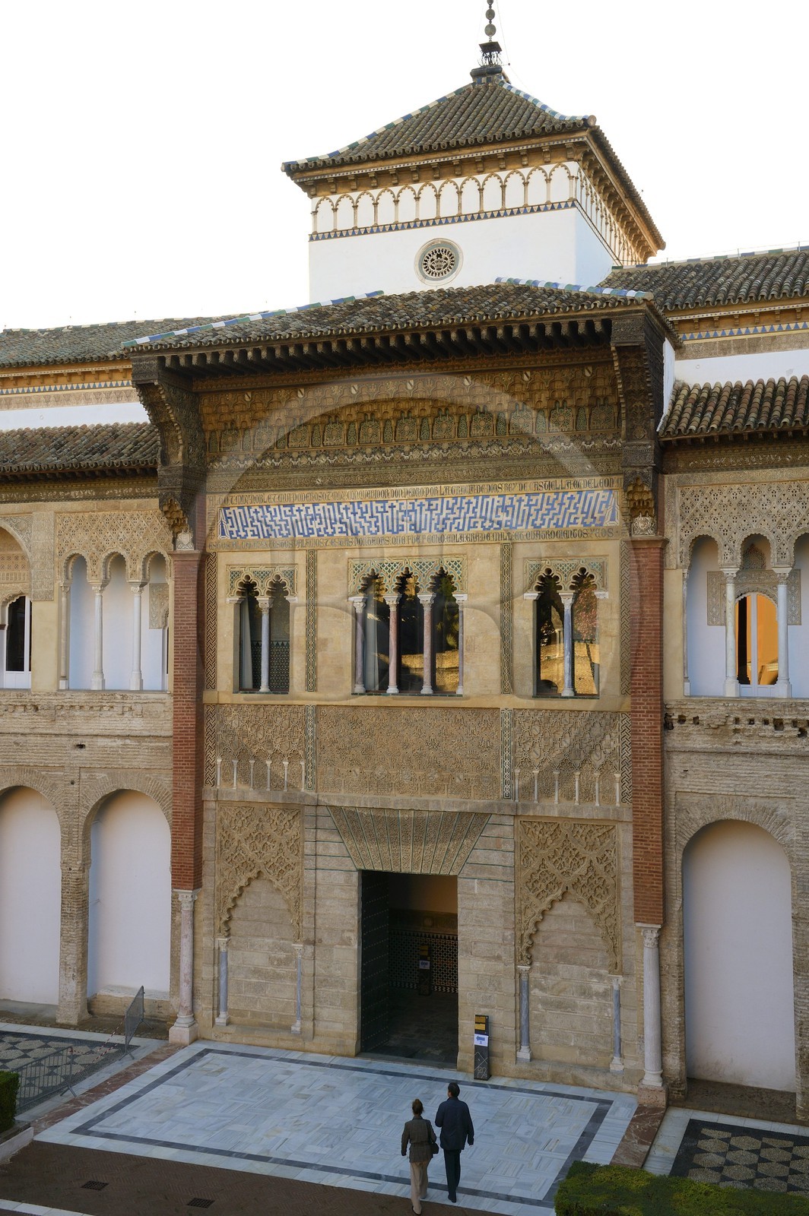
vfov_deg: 54.5
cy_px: 608
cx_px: 404
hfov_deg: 37.8
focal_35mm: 35
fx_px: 1182
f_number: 10
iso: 400
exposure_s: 1/160
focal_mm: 35
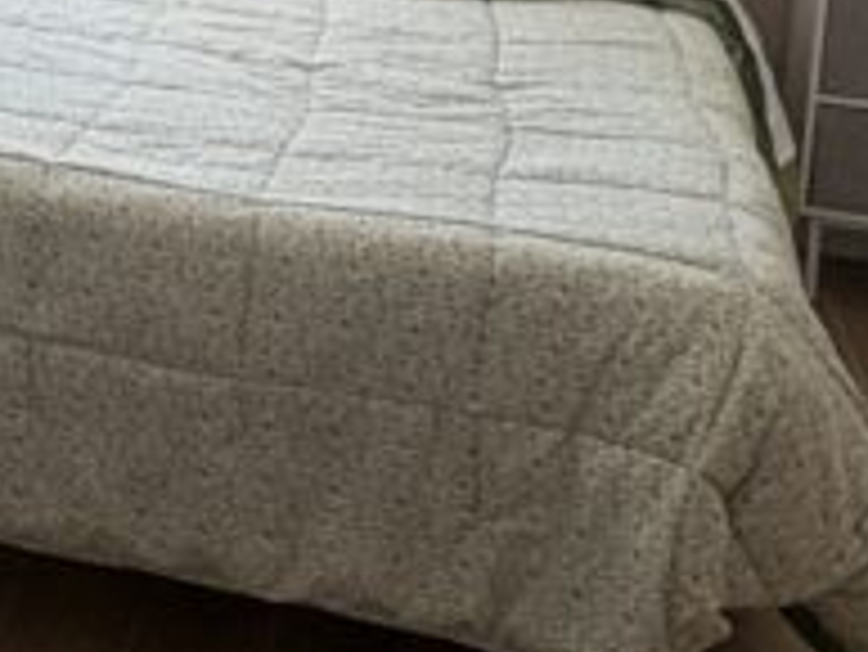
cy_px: -256
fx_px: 2133
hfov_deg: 19.2
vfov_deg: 16.2
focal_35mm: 85
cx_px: -549
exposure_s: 1/155
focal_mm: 2.22
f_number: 2.2
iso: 64
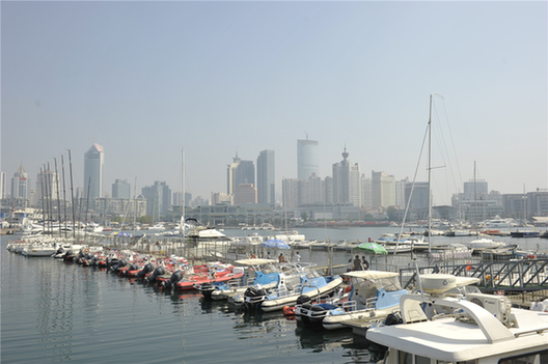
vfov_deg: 37.8
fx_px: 532
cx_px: 274
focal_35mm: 35
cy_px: 182
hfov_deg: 54.5
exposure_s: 1/640
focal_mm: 35
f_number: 6.3
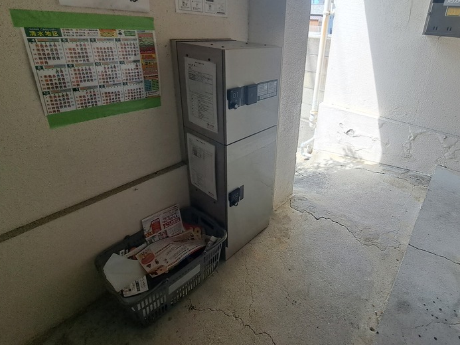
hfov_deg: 86.6
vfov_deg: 70.3
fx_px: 239
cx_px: 277
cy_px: 127
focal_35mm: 18
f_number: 2.2
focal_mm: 1.74
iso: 50
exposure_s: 1/202
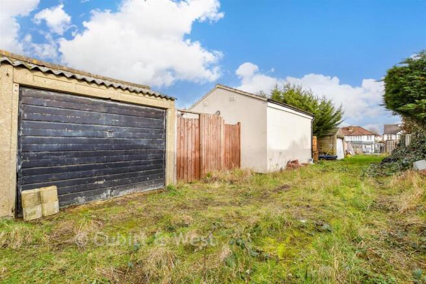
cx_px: 213
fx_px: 178
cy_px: 142
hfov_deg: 100.4
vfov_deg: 77.4
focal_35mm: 15
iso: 160
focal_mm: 10
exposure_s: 1/100
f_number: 8
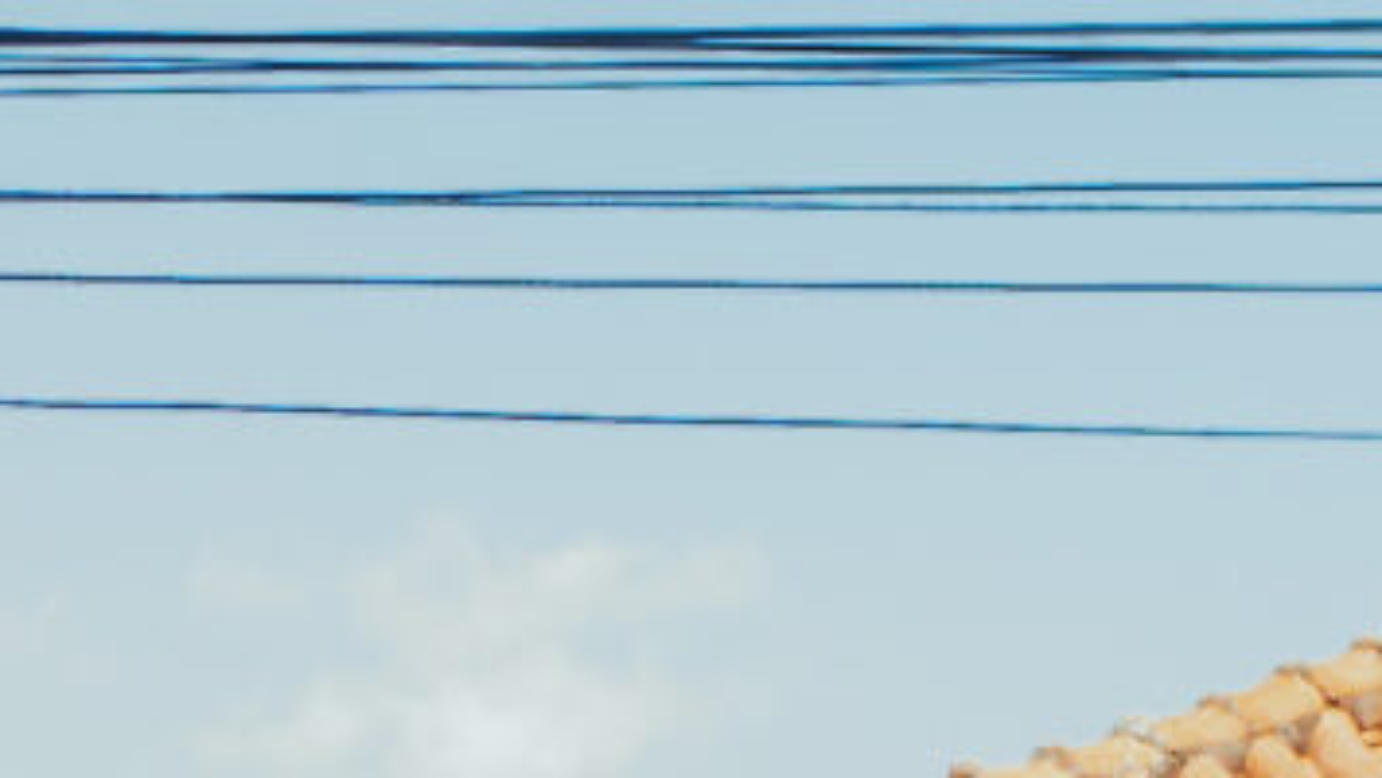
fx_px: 13857
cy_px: 2639
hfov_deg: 5.6
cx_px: -1472
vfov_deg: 3.1
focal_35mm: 378
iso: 100
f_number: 4.5
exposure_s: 1/125
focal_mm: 50
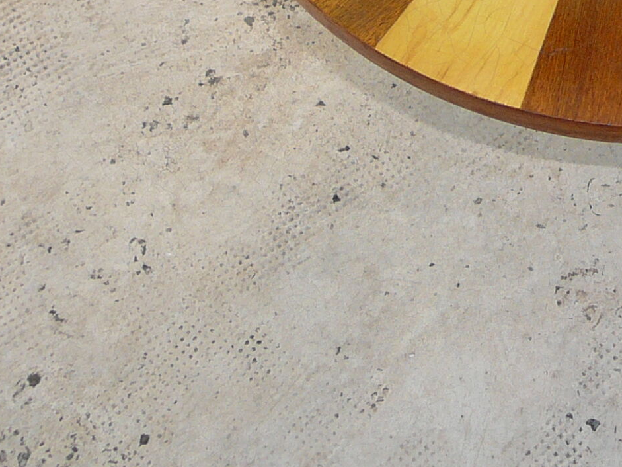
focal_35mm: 117
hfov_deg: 16.3
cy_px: -155
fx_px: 2103
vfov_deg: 12.3
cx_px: 680
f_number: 3.2
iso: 80
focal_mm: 6.4
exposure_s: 1/160
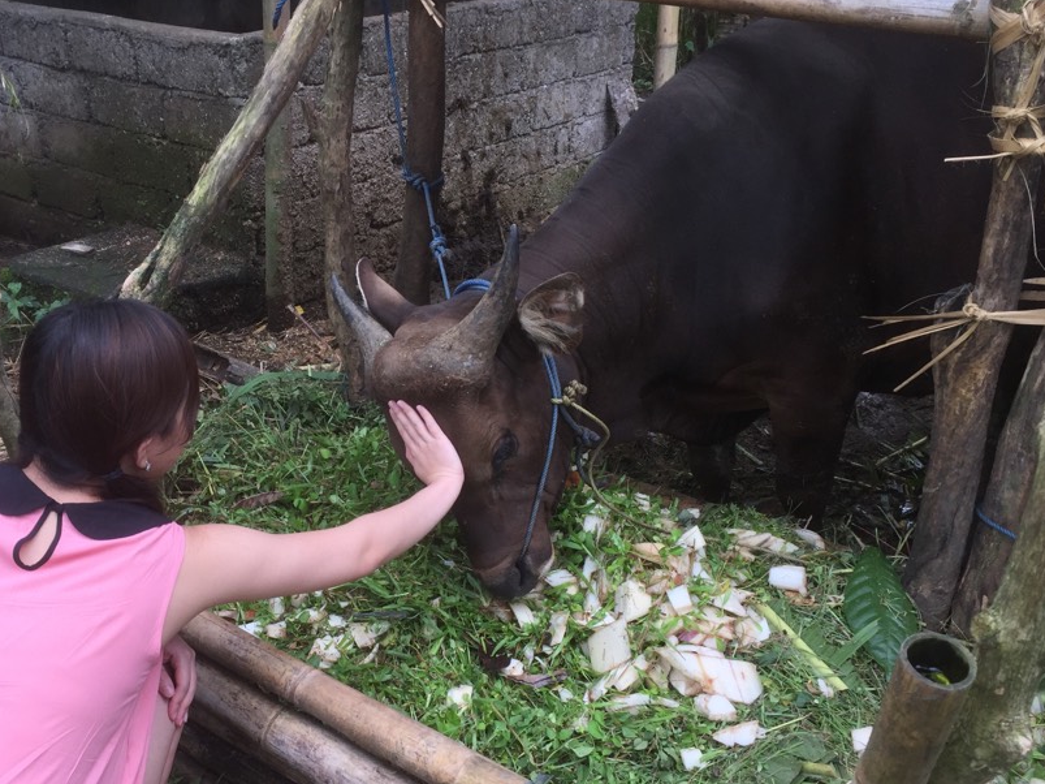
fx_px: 1117
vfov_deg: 38.5
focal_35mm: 37
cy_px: 471
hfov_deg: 49.8
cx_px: 416
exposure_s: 1/237
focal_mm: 4.15
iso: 32
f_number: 2.2
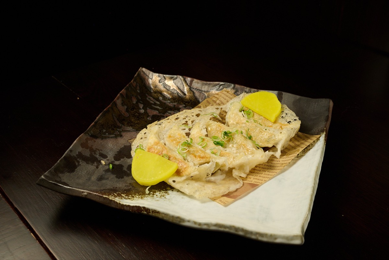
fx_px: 551
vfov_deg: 26.5
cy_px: 130
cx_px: 194
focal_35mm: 51
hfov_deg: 38.9
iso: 1250
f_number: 13
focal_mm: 51
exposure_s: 1/40
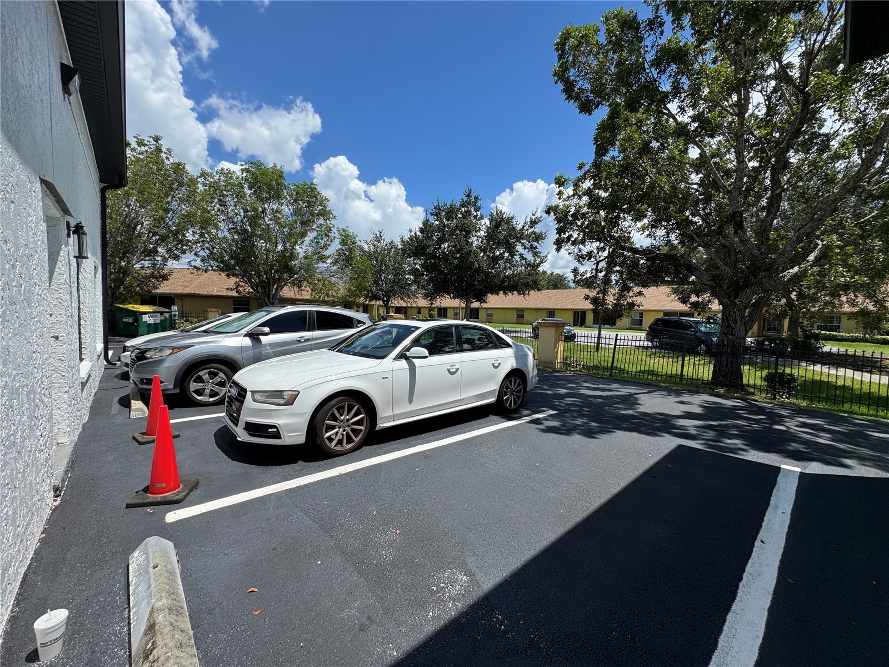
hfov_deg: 102.1
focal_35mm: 14
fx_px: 360
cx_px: 444
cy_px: 334
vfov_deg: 85.7
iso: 50
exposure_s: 1/2494
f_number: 2.2
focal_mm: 2.22
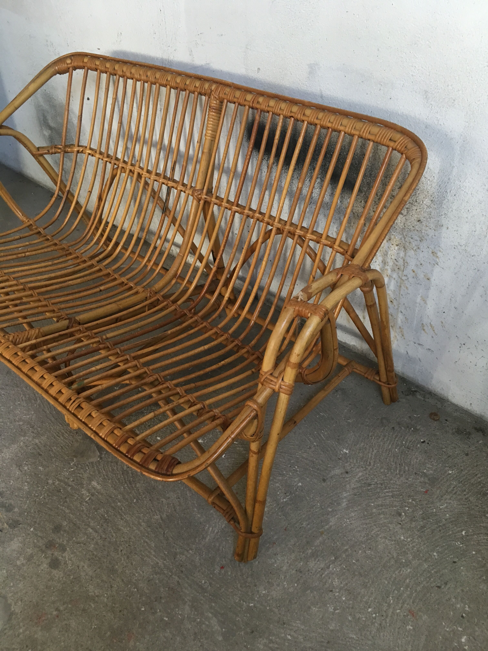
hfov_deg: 48.2
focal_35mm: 29
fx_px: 545
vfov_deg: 61.7
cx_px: 244
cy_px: 326
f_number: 2.2
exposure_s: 1/33
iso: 125
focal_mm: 4.15
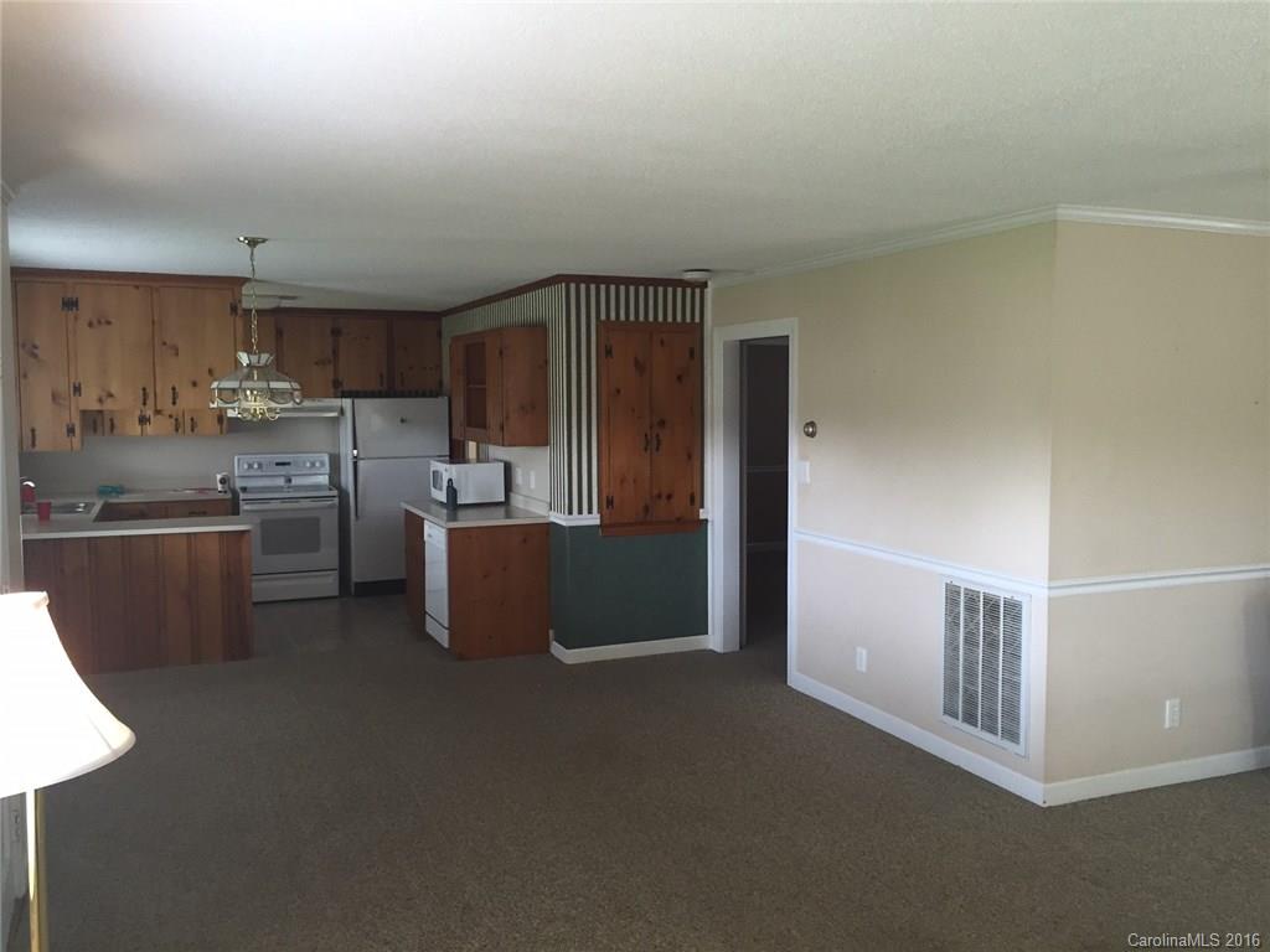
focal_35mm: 29
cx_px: 635
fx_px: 1064
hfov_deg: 61.7
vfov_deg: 48.2
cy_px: 476
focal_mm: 4.15
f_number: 2.2
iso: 100
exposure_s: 1/30
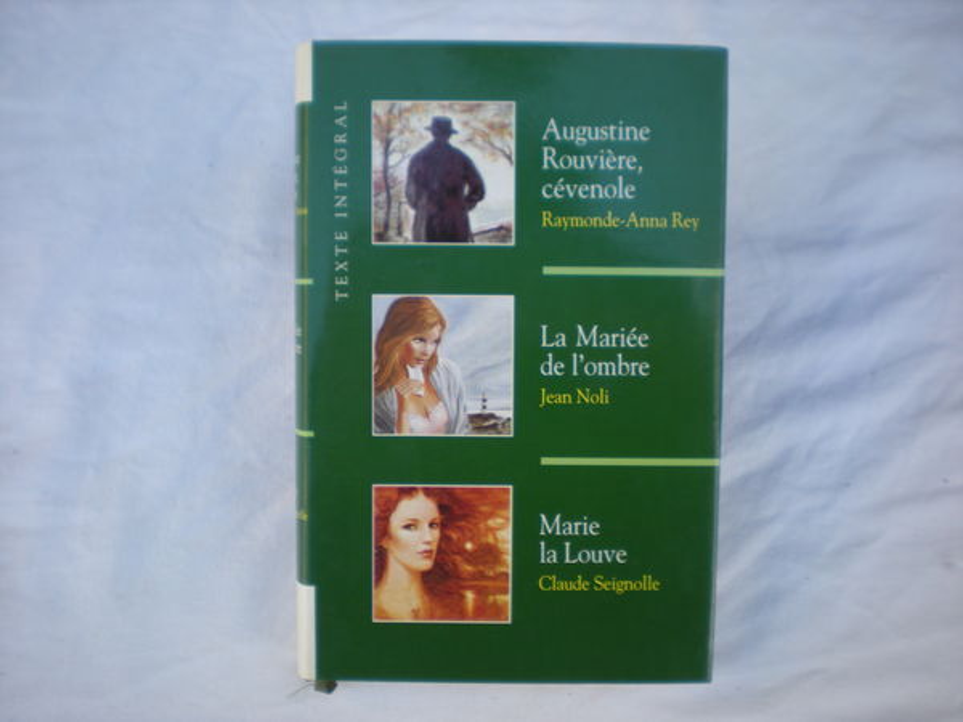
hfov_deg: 49.0
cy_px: 361
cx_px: 482
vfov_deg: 37.7
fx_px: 1057
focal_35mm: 38
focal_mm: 6.3
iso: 64
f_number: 3.1
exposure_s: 1/94.8
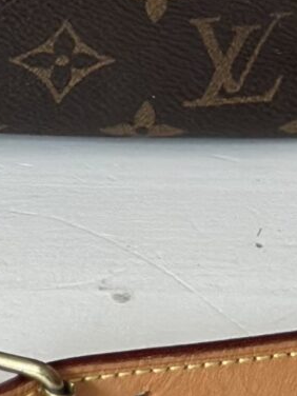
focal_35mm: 327
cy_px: -512
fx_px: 3741
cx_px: -367
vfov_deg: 5.8
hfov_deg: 4.5
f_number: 1.78
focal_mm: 6.86
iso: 125
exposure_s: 1/112
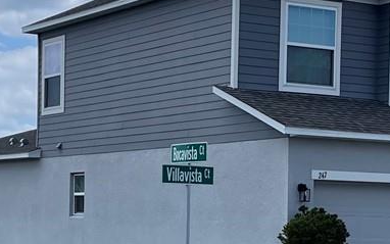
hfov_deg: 18.7
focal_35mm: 111
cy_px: 204
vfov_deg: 11.7
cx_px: 110
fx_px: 1180
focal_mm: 5.1
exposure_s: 1/4348
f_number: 1.6
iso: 32
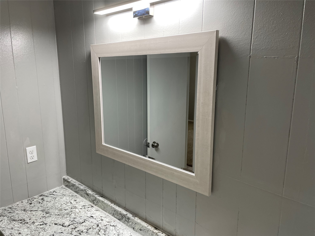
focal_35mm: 26
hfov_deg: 67.3
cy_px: 118
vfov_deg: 53.1
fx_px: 237
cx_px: 158
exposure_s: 1/120
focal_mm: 4.2
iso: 100
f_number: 1.6
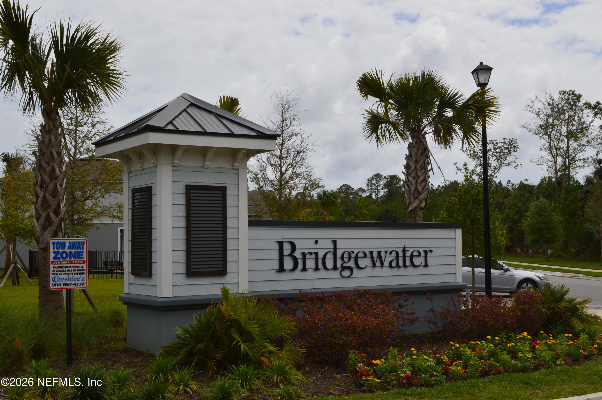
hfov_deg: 43.6
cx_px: 301
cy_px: 200
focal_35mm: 45
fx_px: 752
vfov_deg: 29.8
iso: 200
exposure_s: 1/500
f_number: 11
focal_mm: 30
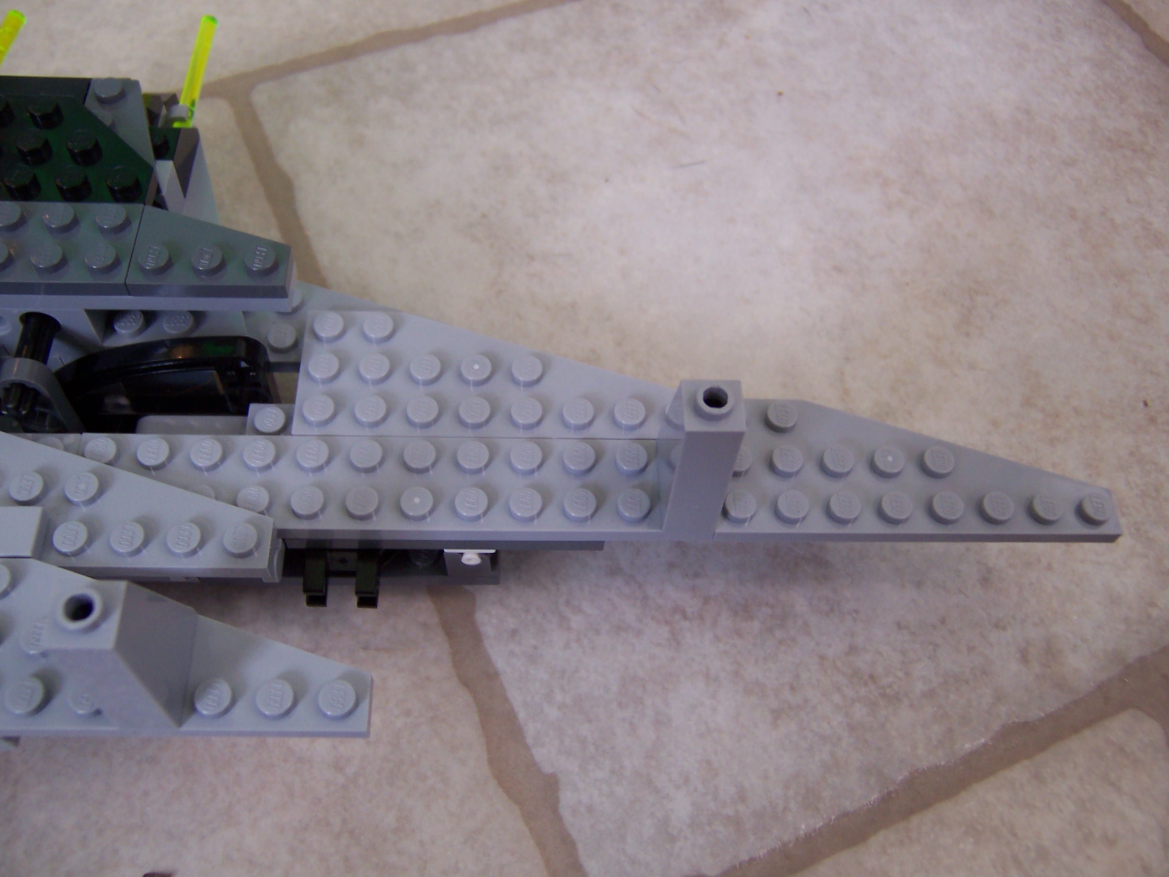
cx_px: 593
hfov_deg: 54.0
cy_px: 432
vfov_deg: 41.8
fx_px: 1148
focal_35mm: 34
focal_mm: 5.5
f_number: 2.8
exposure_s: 1/30
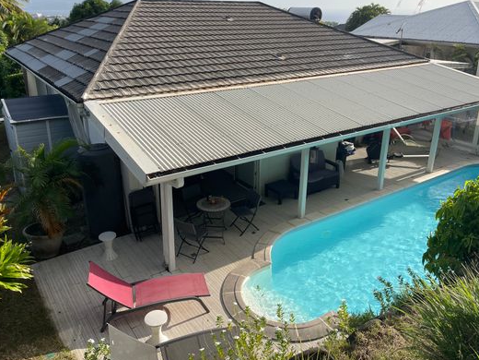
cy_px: 159
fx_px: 415
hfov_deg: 60.0
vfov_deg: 46.7
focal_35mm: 30
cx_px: 242
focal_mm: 4.2
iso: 32
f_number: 1.6
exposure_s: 1/3125
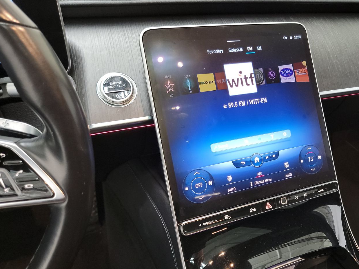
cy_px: 140
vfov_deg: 45.4
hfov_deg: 57.6
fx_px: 321
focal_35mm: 31
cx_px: 226
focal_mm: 6.7
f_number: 1.8
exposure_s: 1/30
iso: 806
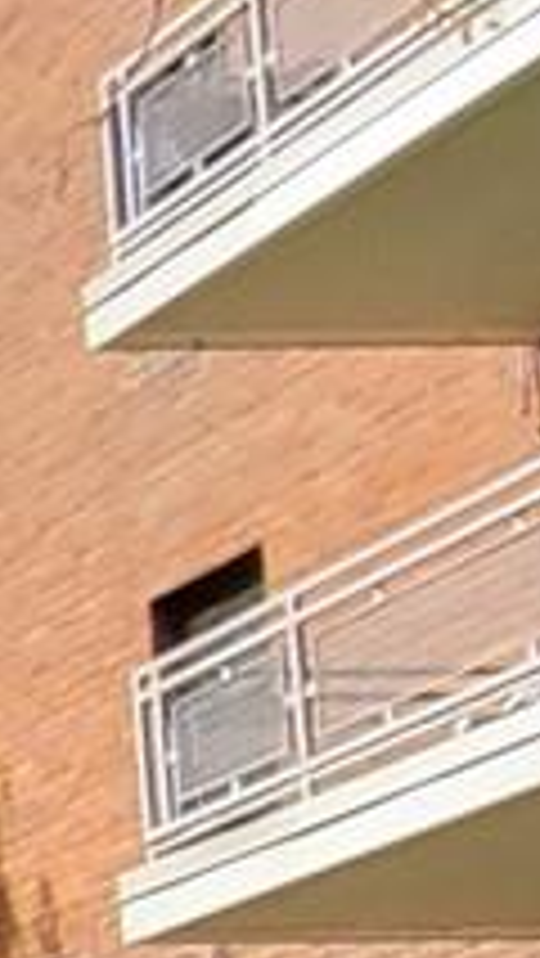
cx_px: -2236
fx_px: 3458
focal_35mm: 136
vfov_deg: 14.5
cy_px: 1525
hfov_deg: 5.9
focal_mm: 2.2
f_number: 2.2
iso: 64
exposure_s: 1/1111
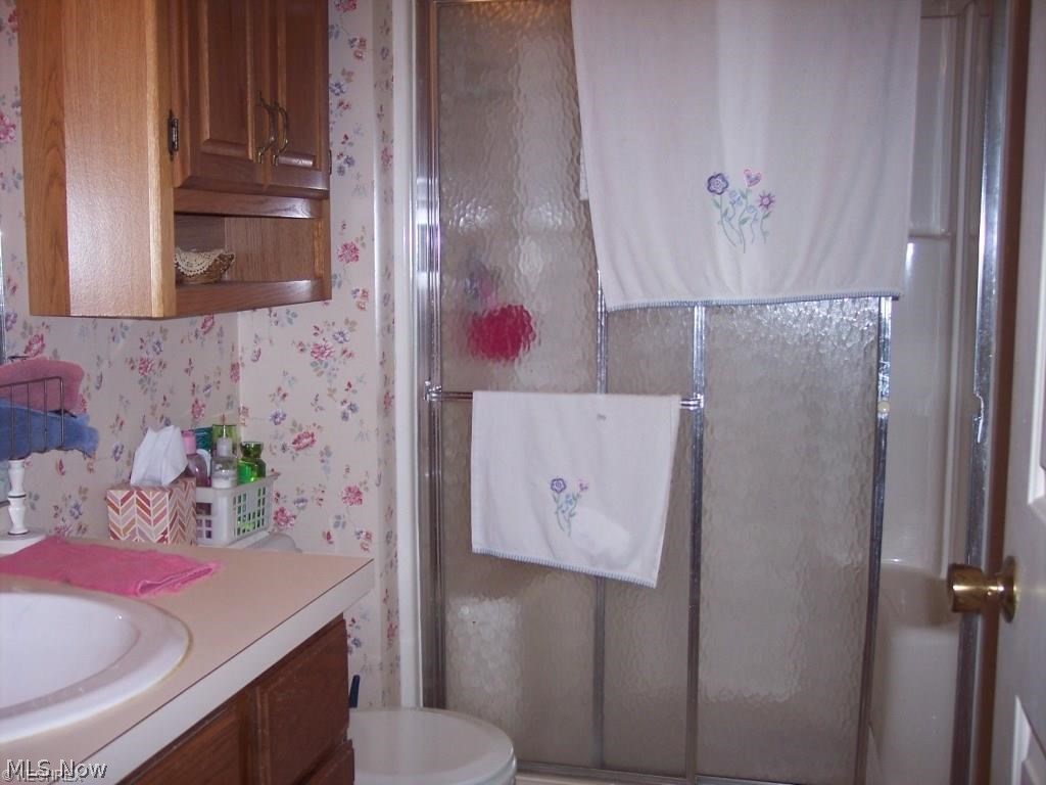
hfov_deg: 47.9
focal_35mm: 39
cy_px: 392
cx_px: 523
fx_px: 1178
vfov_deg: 36.8
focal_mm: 8
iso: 100
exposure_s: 1/60
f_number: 2.8
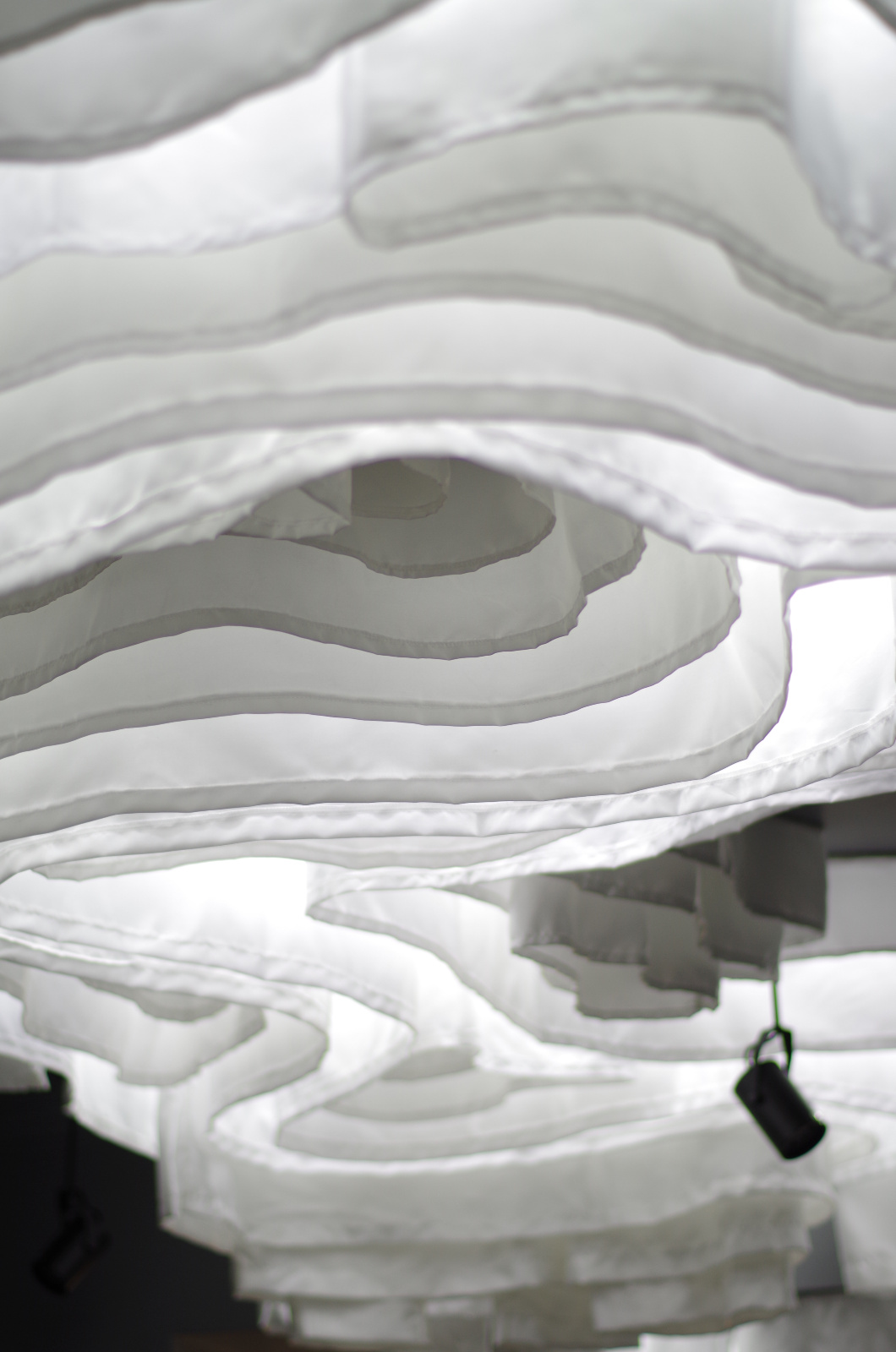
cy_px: 676
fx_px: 2812
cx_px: 448
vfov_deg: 27.0
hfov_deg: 18.1
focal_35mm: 75
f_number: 1.8
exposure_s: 1/80
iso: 100
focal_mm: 50
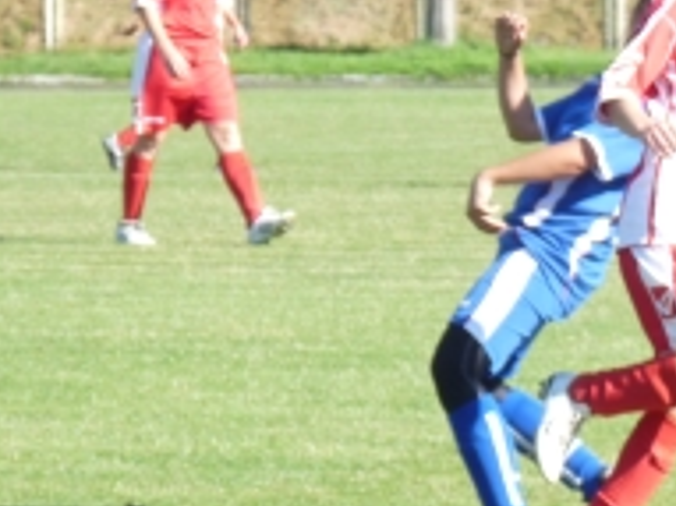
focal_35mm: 437
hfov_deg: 4.5
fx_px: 8529
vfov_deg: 3.4
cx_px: 584
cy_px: 313
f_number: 3.7
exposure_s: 1/500
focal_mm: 29.7
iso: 160
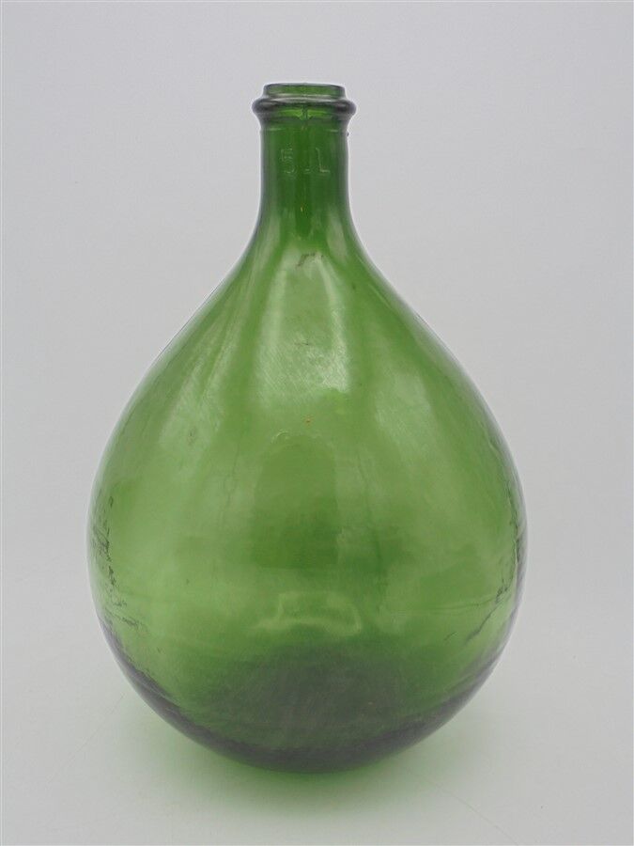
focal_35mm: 34
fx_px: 830
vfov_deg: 54.0
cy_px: 423
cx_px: 317
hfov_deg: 41.8
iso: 100
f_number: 4
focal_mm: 6.1
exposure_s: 1/50
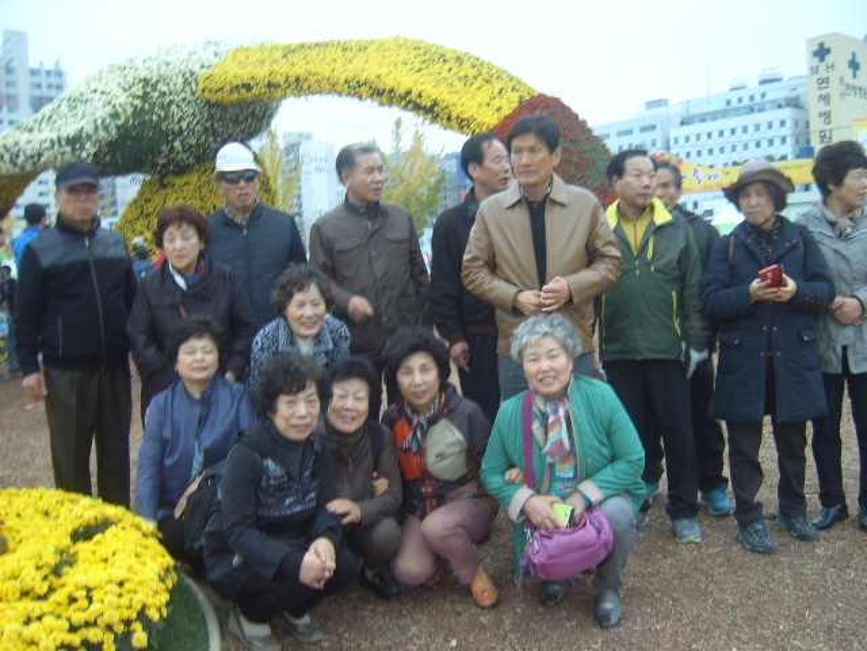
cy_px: 326
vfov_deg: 40.7
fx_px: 877
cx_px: 434
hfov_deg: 52.6
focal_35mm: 35
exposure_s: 1/30
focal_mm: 5.8
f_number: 2.8
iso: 50
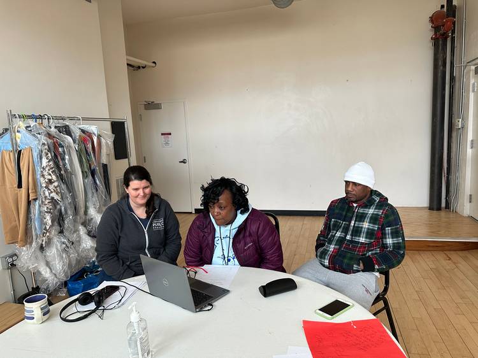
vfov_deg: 56.8
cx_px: 239
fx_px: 331
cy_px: 179
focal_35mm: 24
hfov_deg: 71.6
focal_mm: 6.86
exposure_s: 1/121
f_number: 1.78
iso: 125
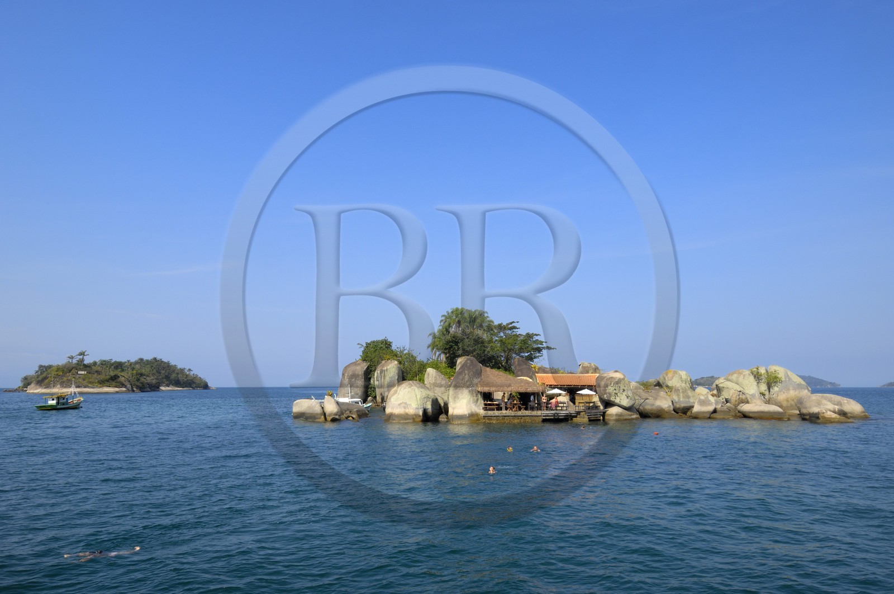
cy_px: 297
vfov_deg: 56.0
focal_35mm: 22
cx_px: 447
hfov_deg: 77.4
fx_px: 558
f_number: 11
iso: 100
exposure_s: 1/160
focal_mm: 15
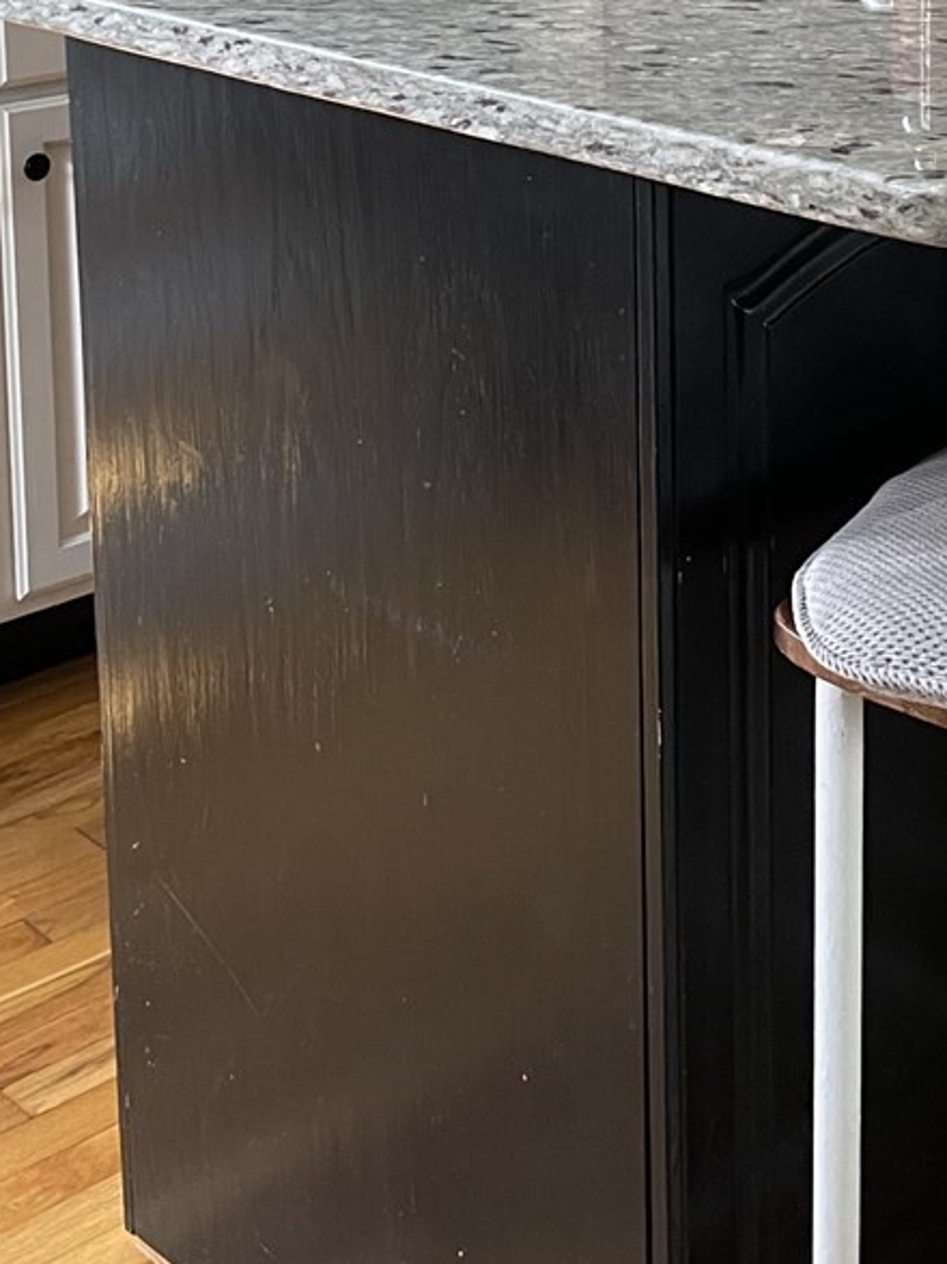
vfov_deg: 26.9
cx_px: 831
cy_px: -22
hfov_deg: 21.2
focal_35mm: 68
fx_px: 2481
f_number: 1.6
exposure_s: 1/60
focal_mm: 4.2
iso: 400
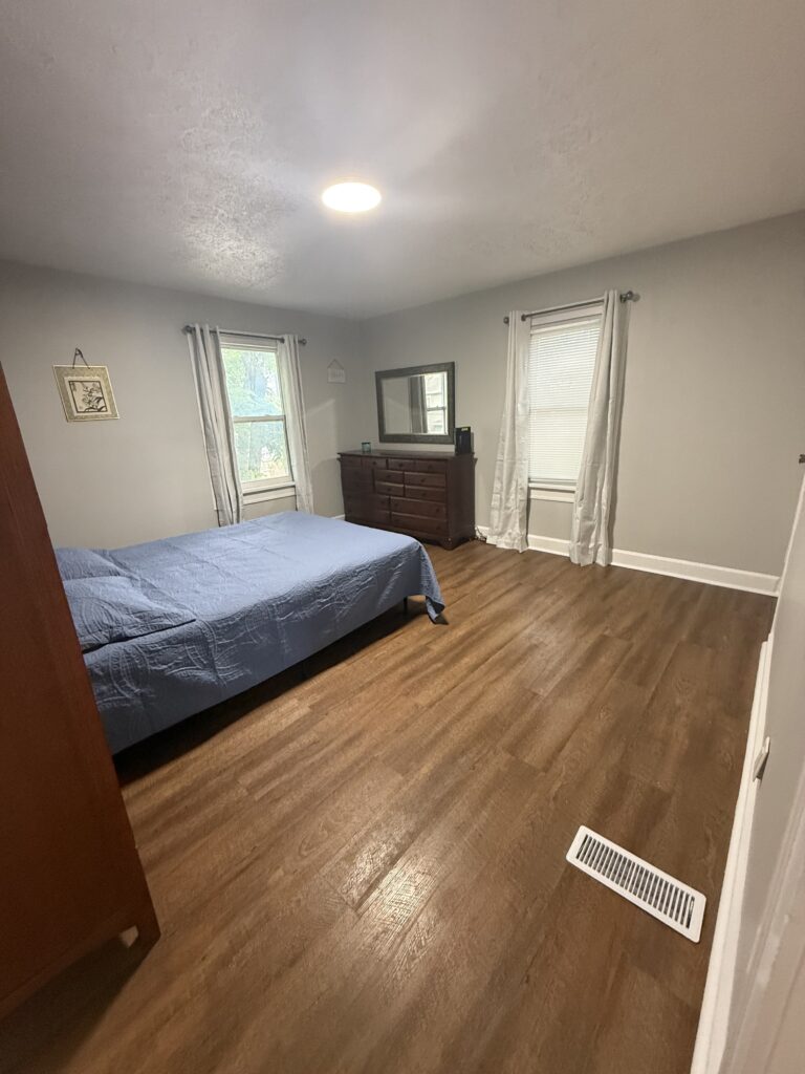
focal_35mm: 14
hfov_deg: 85.7
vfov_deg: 102.1
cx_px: 402
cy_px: 537
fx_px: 434
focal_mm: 2.22
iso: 500
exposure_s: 1/60
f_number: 2.2
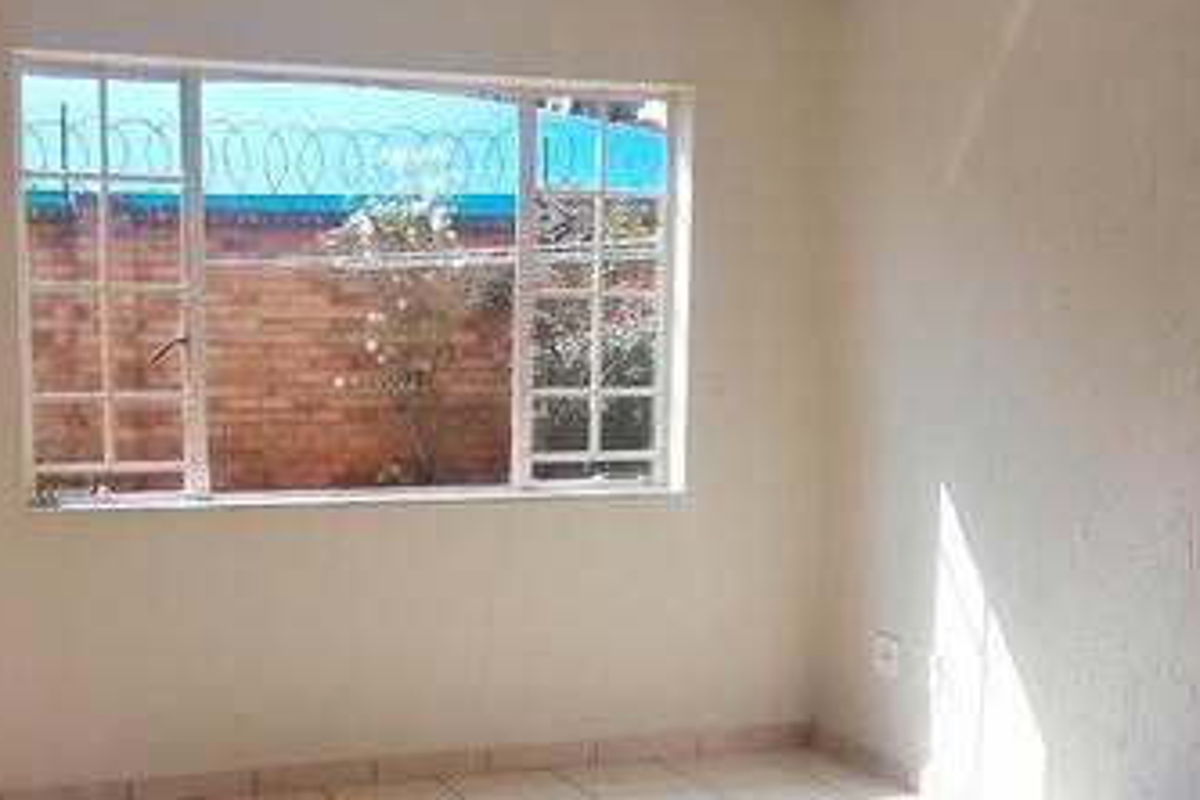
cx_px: 494
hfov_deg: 36.1
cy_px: 584
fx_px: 1833
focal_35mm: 55
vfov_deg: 24.4
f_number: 2.4
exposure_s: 1/302
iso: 50
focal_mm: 1.78
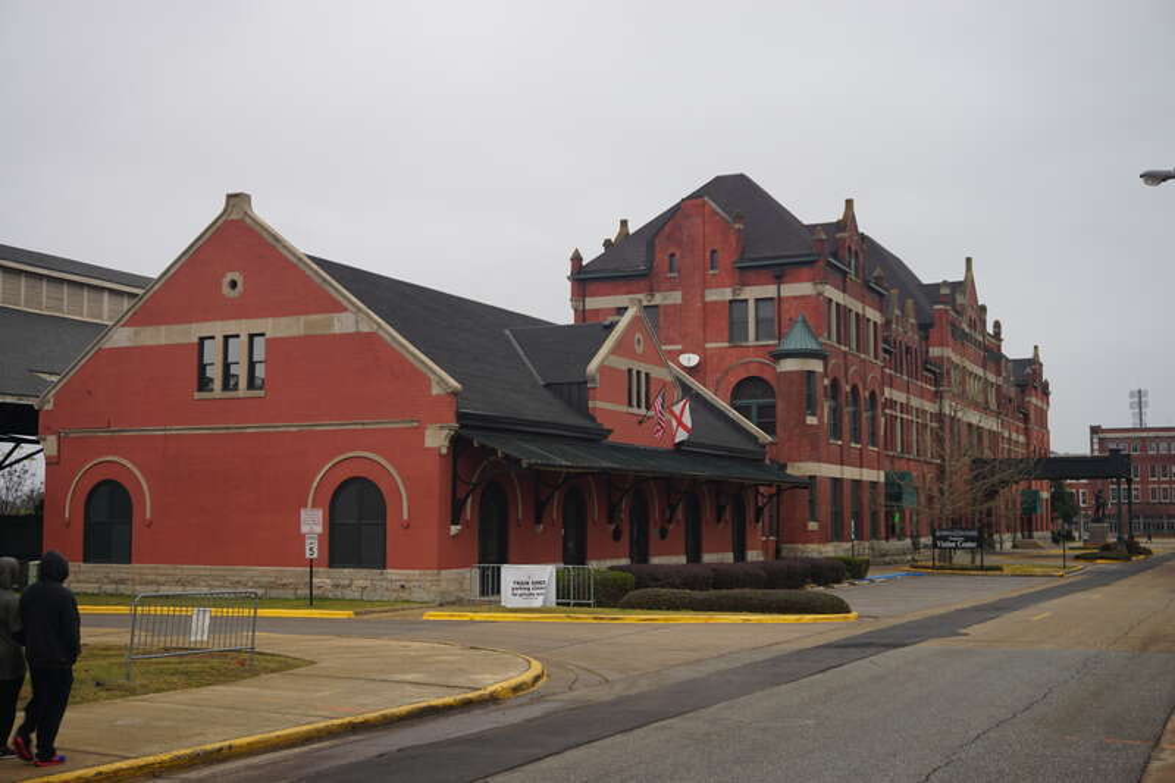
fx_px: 1419
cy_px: 392
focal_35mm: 44
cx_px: 588
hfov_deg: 45.0
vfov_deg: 30.8
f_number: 5
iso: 100
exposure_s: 1/60
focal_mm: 29
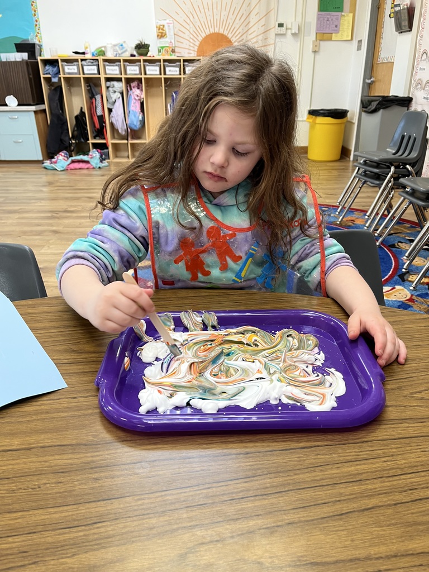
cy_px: 286
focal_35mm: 26
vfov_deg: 67.3
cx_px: 214
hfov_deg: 53.1
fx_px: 430
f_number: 1.6
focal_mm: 5.1
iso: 80
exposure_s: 1/60
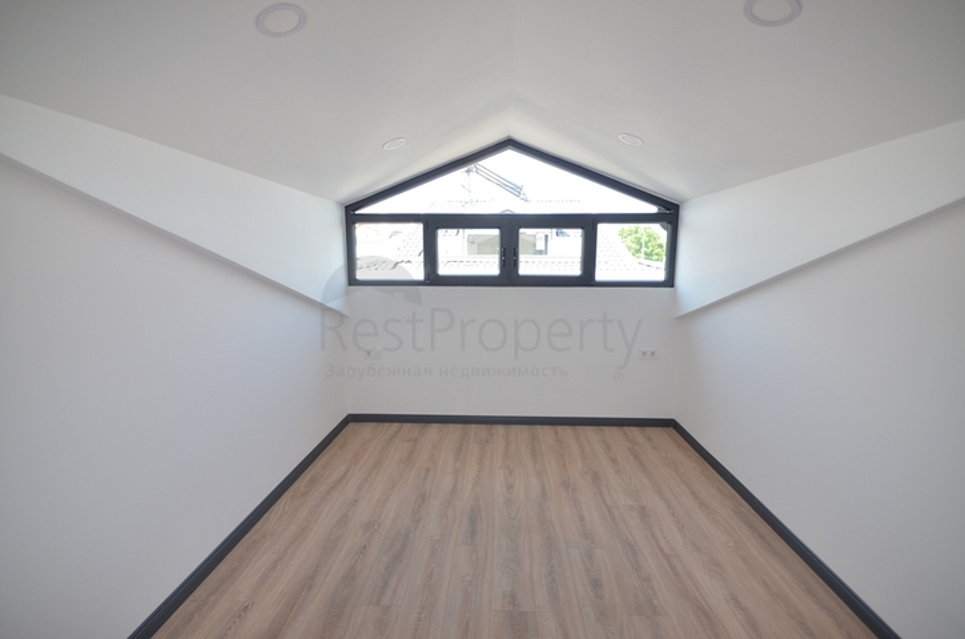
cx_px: 482
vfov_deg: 77.1
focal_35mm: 15
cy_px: 320
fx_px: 401
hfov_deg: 100.5
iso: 400
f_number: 7.1
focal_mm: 10
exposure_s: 1/100
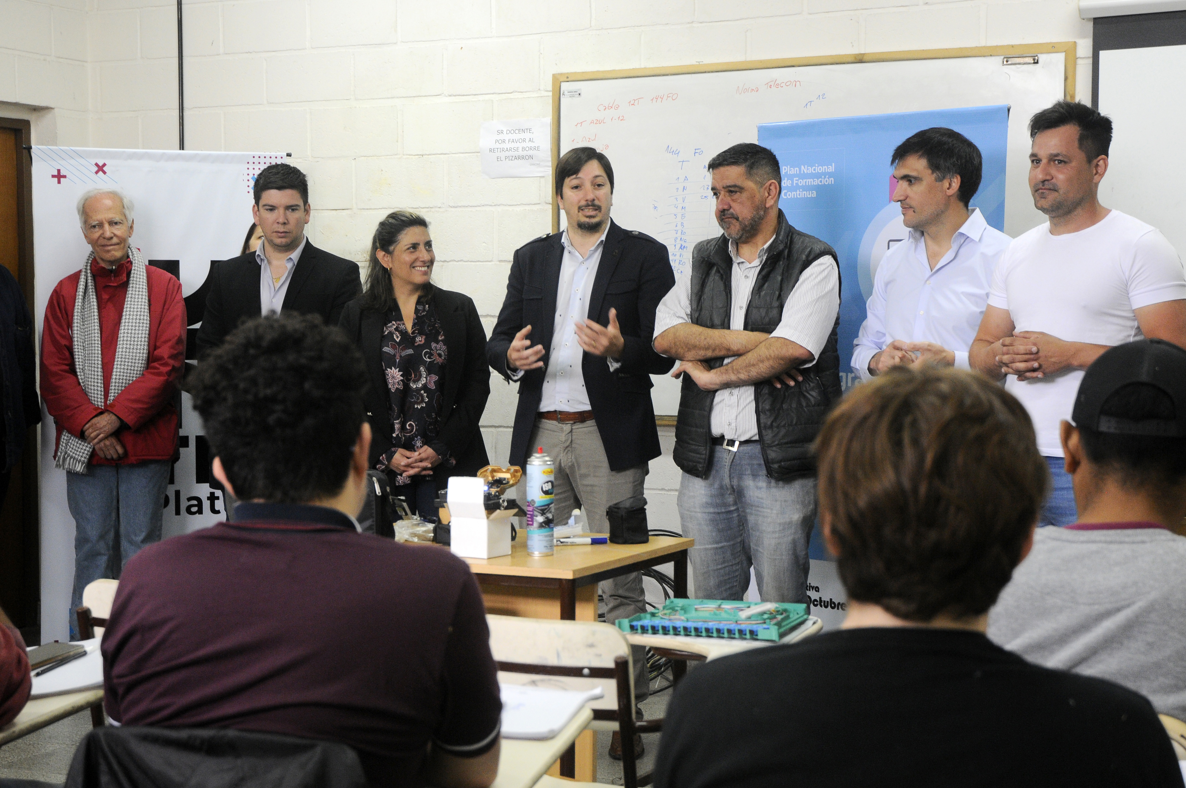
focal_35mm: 60
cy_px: 394
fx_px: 1974
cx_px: 593
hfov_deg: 33.4
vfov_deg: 22.6
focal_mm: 40
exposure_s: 1/40
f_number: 4.2
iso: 800
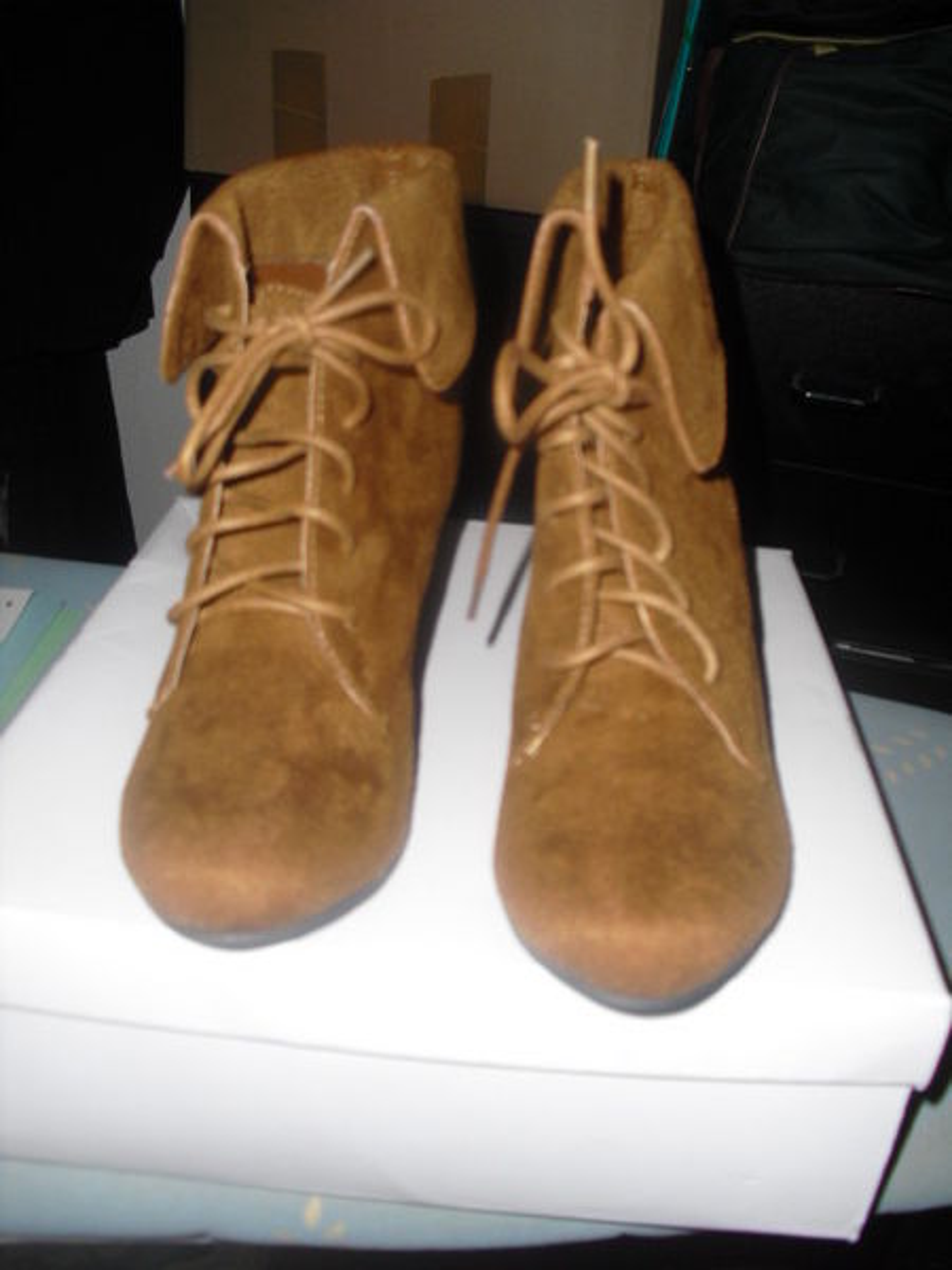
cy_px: 635
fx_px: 1320
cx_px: 476
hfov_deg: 39.7
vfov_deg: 51.4
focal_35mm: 36
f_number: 3.1
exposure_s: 1/60
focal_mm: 6.3
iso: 100
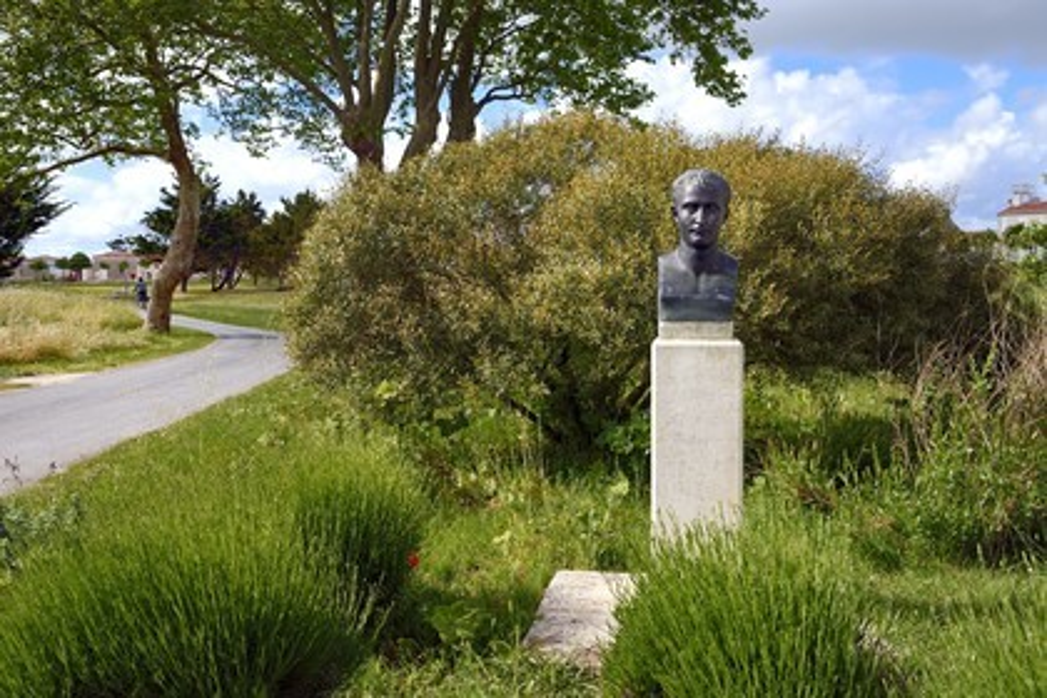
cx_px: 524
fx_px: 1105
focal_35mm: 38
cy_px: 349
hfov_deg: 50.7
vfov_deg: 35.1
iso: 200
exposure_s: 1/800
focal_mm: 38
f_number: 7.1
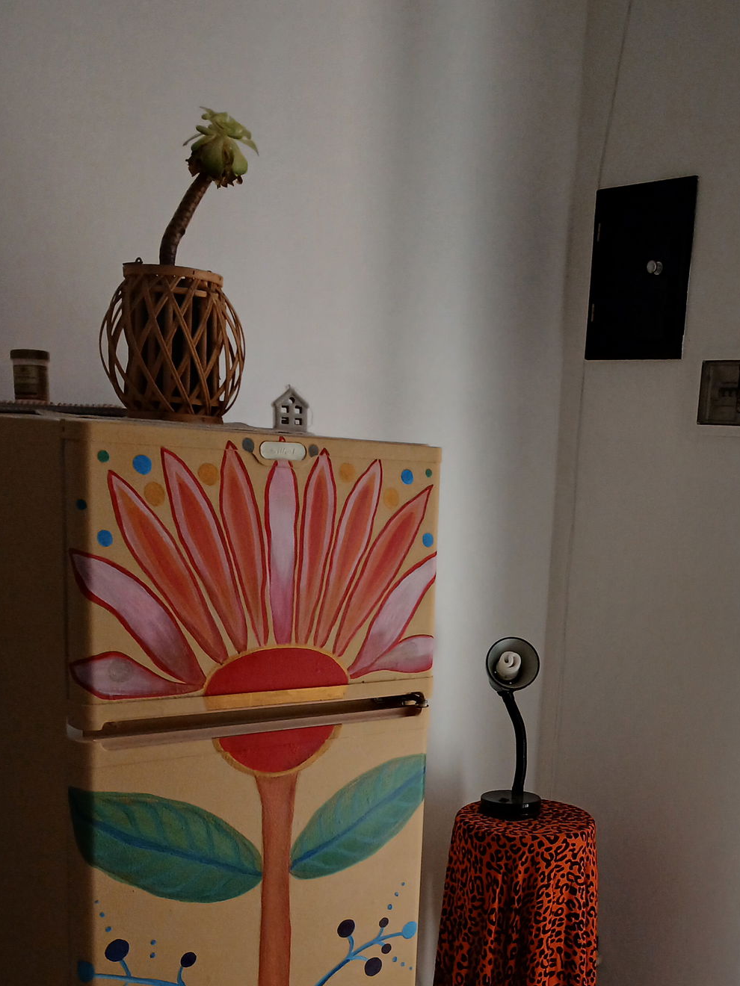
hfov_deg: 33.5
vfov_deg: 43.6
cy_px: 713
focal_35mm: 42
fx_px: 1197
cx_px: 570
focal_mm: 3.98
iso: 125
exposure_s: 1/50
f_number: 1.8
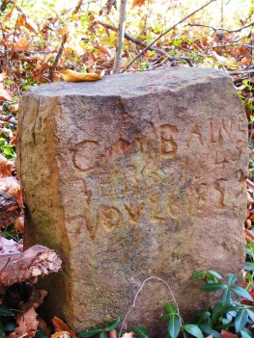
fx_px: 450
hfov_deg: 31.4
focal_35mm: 46
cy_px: 181
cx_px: 152
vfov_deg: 41.2
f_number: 3.5
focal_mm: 6.3
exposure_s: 1/27.6
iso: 200
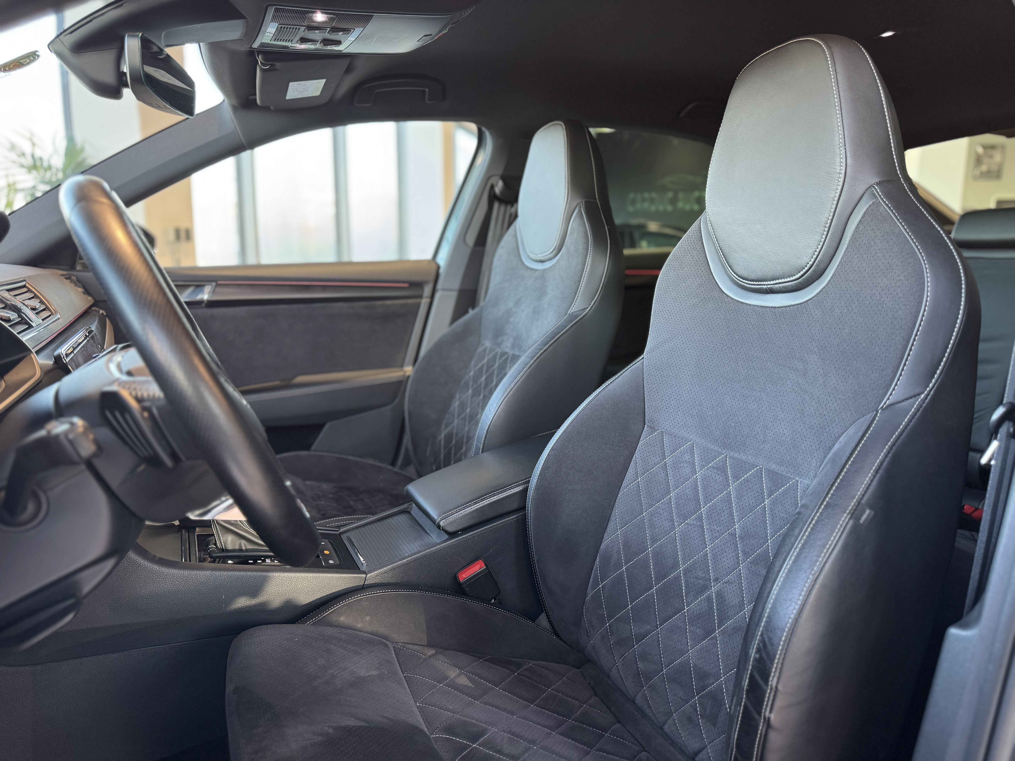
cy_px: 380
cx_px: 508
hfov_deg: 71.6
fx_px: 704
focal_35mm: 24
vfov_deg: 56.8
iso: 200
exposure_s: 1/50
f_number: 1.78
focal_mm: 6.76
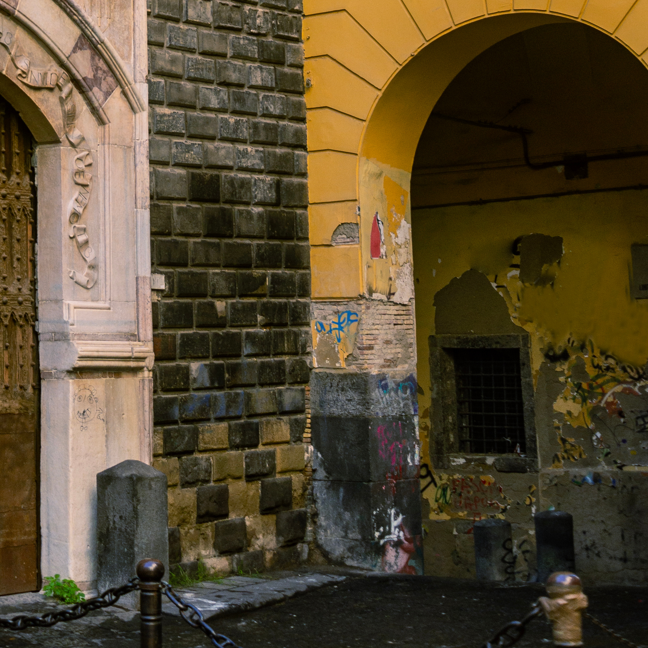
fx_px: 1610
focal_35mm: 76
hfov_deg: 22.0
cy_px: -326
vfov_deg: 19.7
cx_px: 9
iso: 200
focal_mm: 29
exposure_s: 1/320
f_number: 9
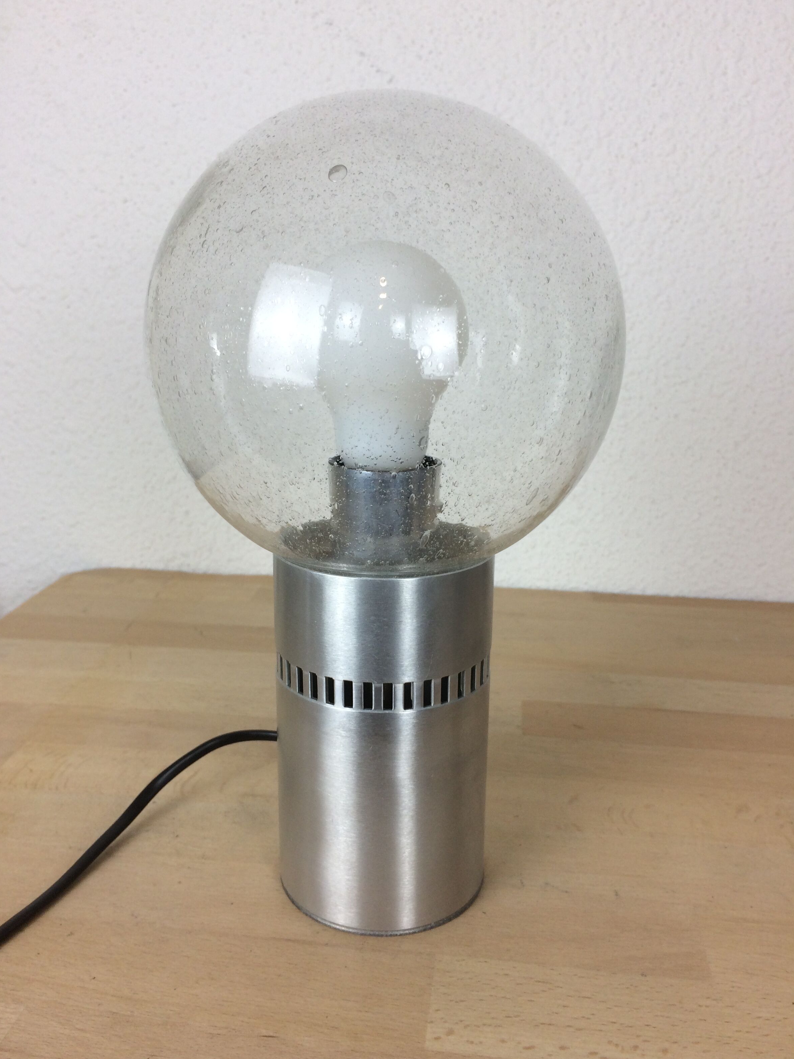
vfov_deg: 60.0
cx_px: 391
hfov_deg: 46.8
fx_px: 918
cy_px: 531
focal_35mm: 30
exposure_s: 1/100
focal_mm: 4.15
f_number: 2.2
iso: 64
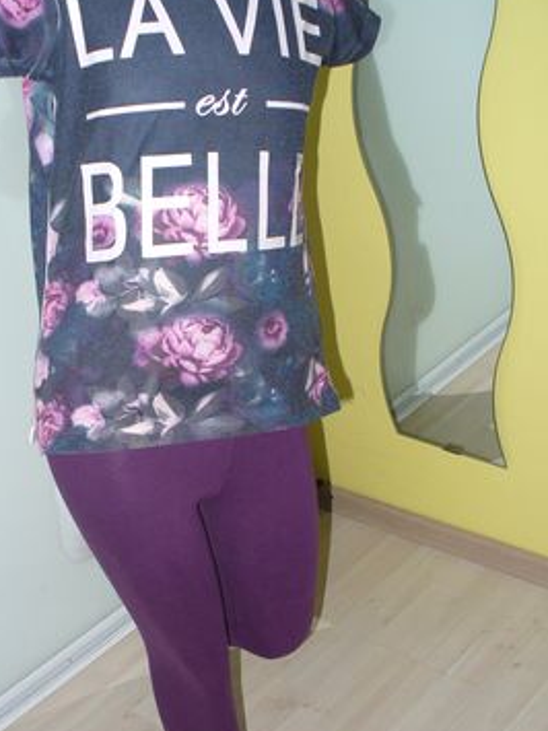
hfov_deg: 29.0
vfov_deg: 38.2
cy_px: 367
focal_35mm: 50
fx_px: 1056
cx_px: 229
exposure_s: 1/30
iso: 100
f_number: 2.8
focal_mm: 6.1
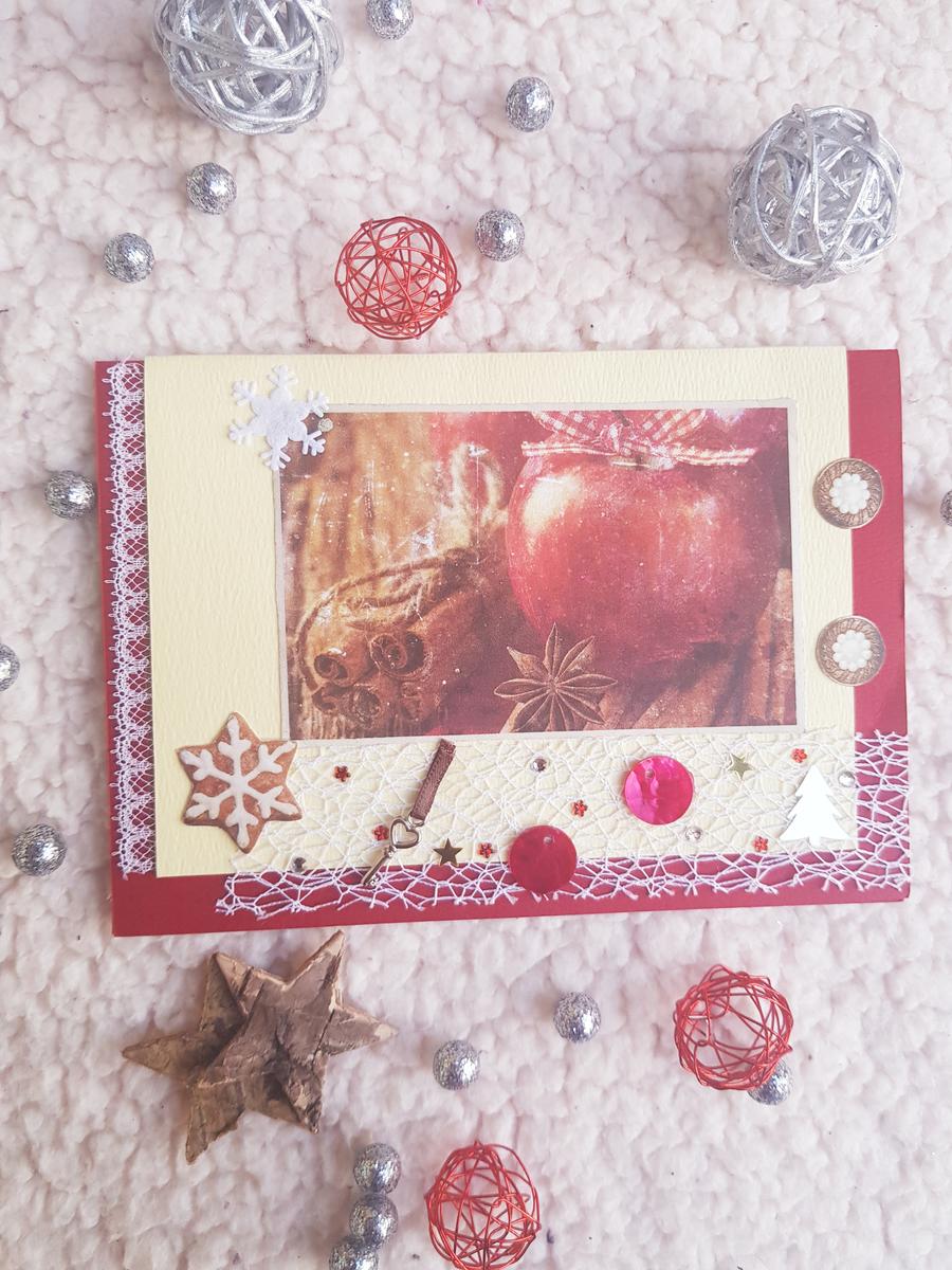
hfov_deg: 53.1
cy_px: 635
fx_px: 953
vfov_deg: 67.3
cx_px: 476
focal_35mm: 26
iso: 64
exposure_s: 1/100
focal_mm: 4.2
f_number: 1.7
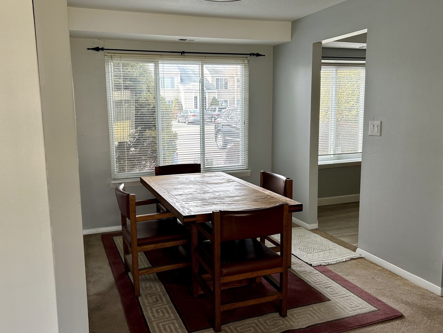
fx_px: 384
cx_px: 211
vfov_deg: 46.8
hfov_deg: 59.9
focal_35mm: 30
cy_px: 160
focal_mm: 5.7
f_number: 1.5
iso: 100
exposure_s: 1/121
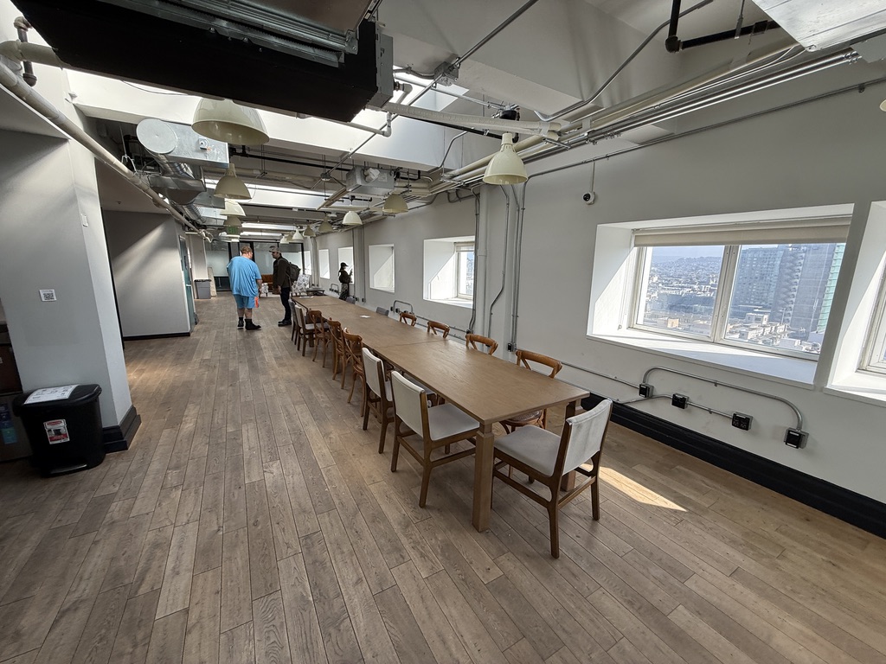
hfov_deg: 102.1
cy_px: 332
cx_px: 443
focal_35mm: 14
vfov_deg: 85.7
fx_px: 358
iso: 64
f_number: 2.2
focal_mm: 2.22
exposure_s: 1/312
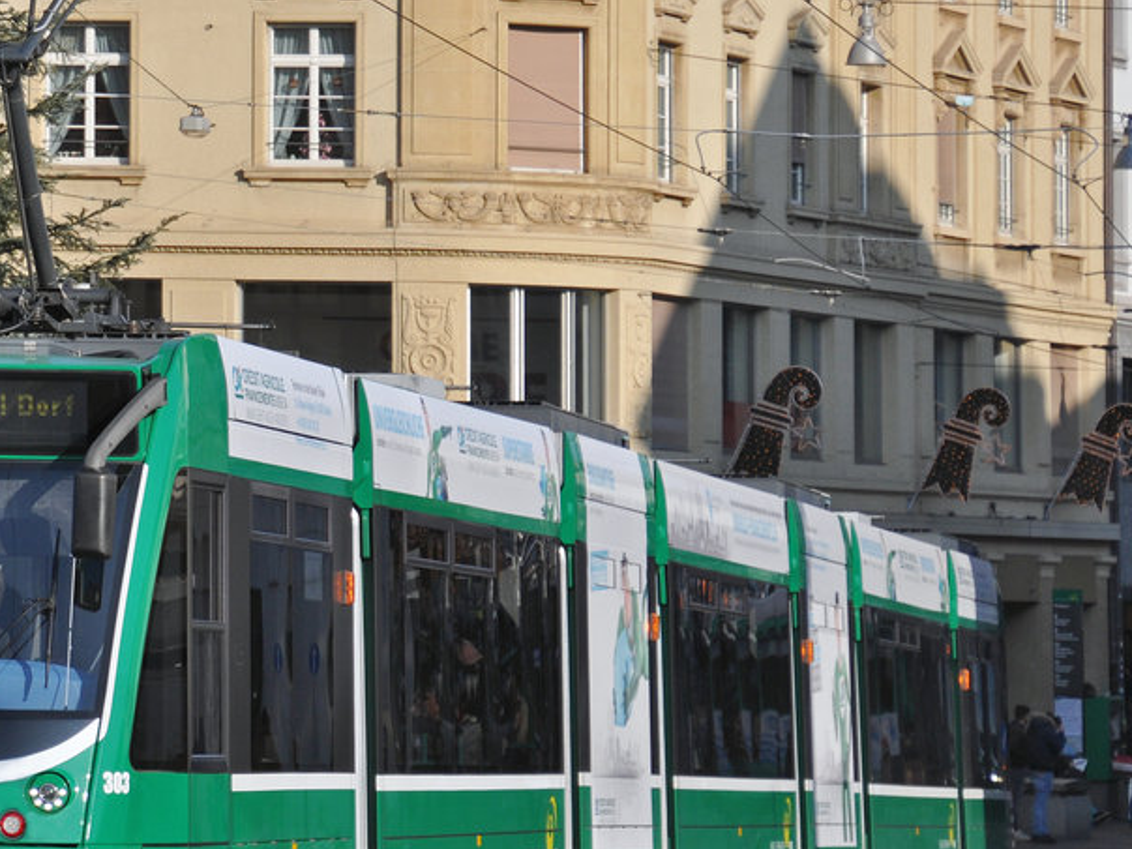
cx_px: 172
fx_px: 8045
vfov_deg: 6.0
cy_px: 445
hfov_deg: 8.0
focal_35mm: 246
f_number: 9
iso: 250
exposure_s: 1/800
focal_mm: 86
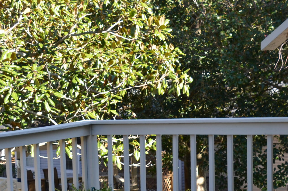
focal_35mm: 92
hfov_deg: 21.9
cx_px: 55
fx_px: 734
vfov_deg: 14.7
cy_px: 145
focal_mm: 26
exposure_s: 1/200
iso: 200
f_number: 7.1
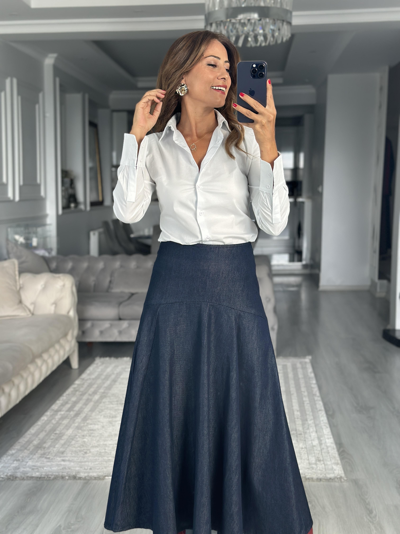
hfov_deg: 30.3
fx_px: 740
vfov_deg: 39.7
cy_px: 267
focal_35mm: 48
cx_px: 200
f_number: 1.78
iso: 100
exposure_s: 1/121
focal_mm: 6.86
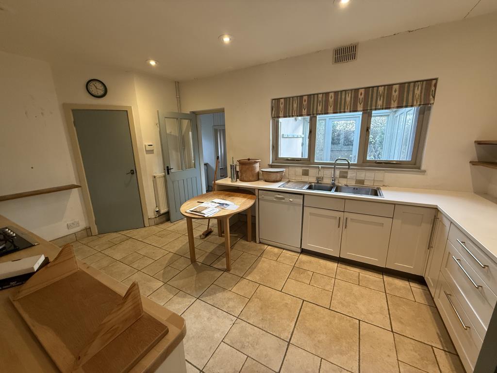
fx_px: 201
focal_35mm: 14
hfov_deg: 102.1
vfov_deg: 85.7
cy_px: 186
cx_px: 248
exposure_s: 1/100
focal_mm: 2.22
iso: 320
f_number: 2.2
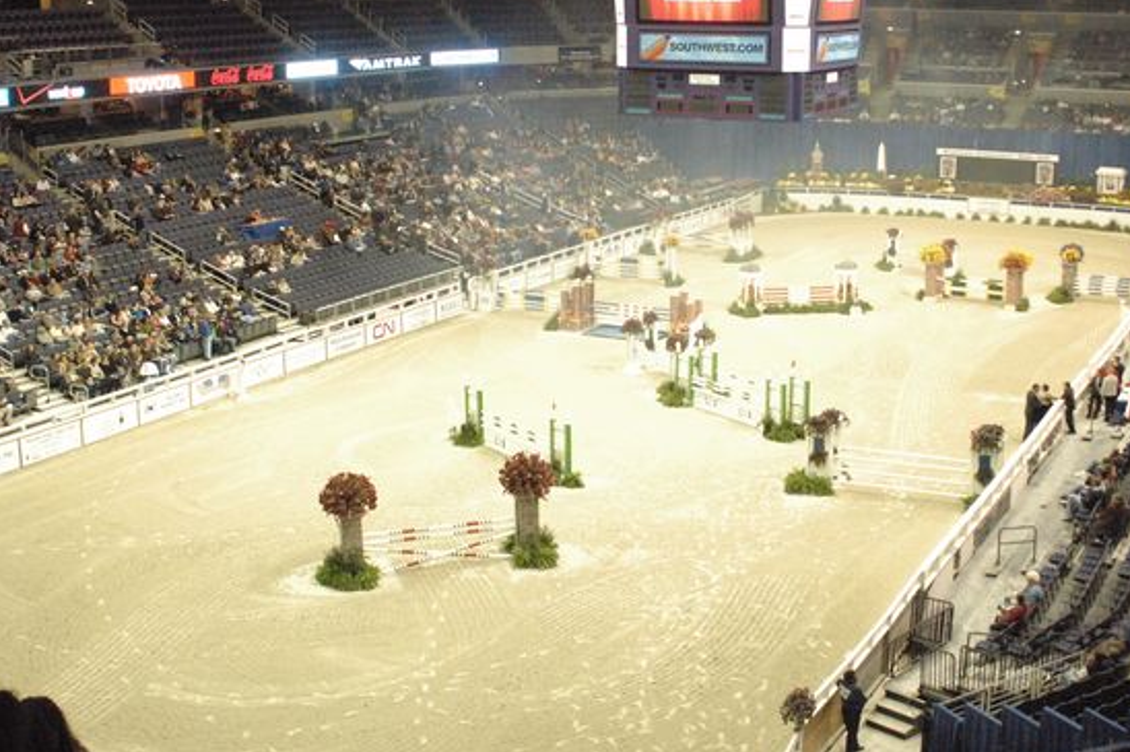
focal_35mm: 49
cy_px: 320
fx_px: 1538
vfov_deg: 27.5
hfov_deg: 40.3
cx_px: 623
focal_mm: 28
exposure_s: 1/160
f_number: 4.5
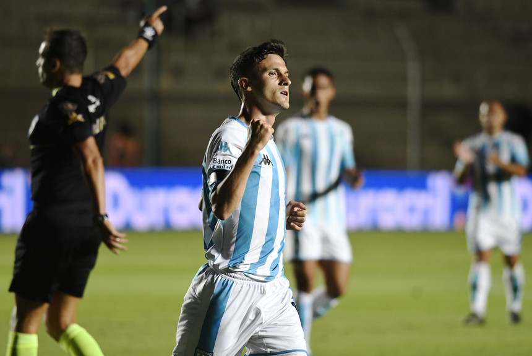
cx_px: 266
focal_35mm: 450
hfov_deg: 4.6
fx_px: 6655
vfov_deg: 3.1
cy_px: 178
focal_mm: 300
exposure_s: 1/1000
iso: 2500
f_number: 4
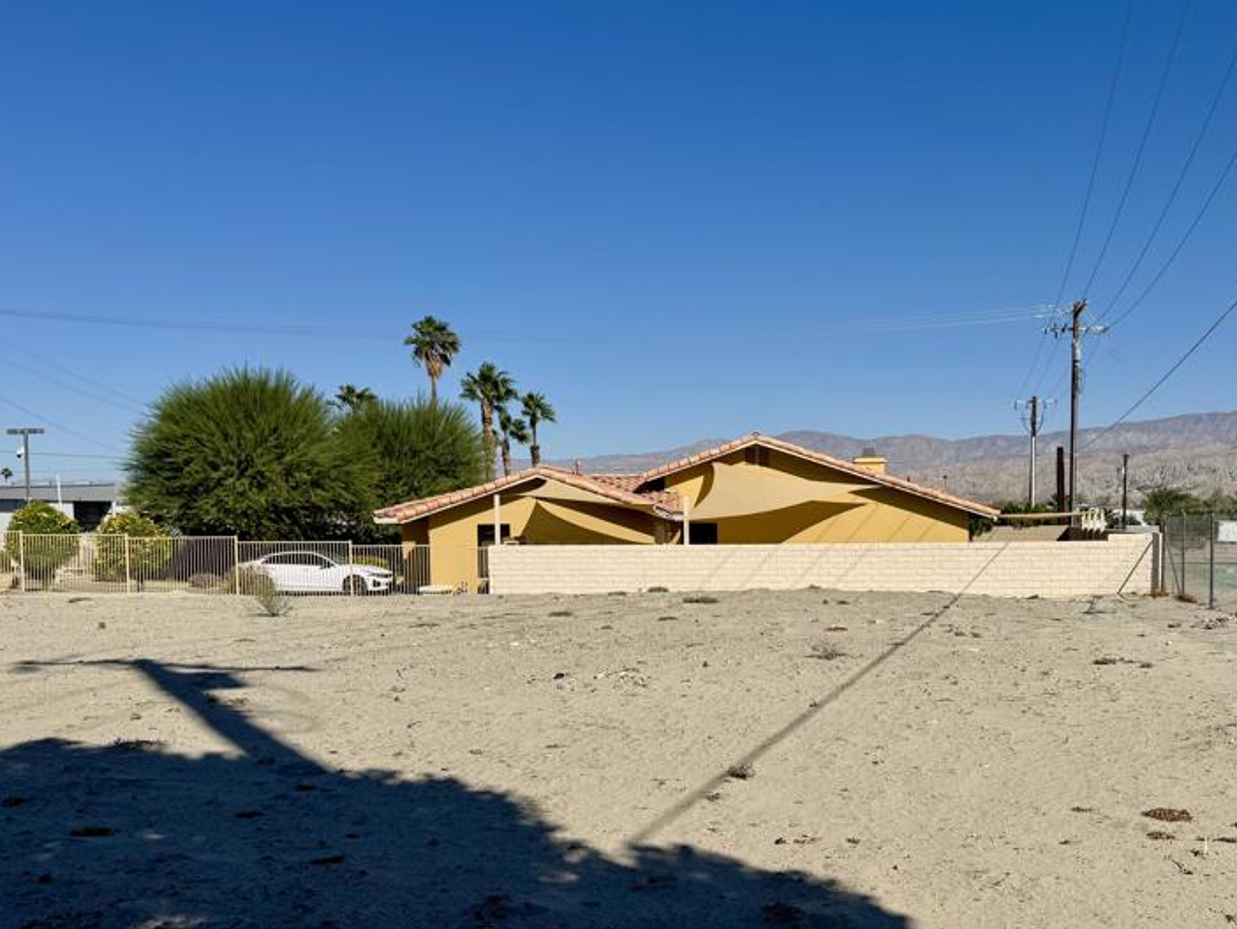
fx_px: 1251
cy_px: 580
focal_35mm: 35
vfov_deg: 40.4
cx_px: 735
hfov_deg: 52.3
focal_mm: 6.76
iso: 80
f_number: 1.78
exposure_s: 1/10417
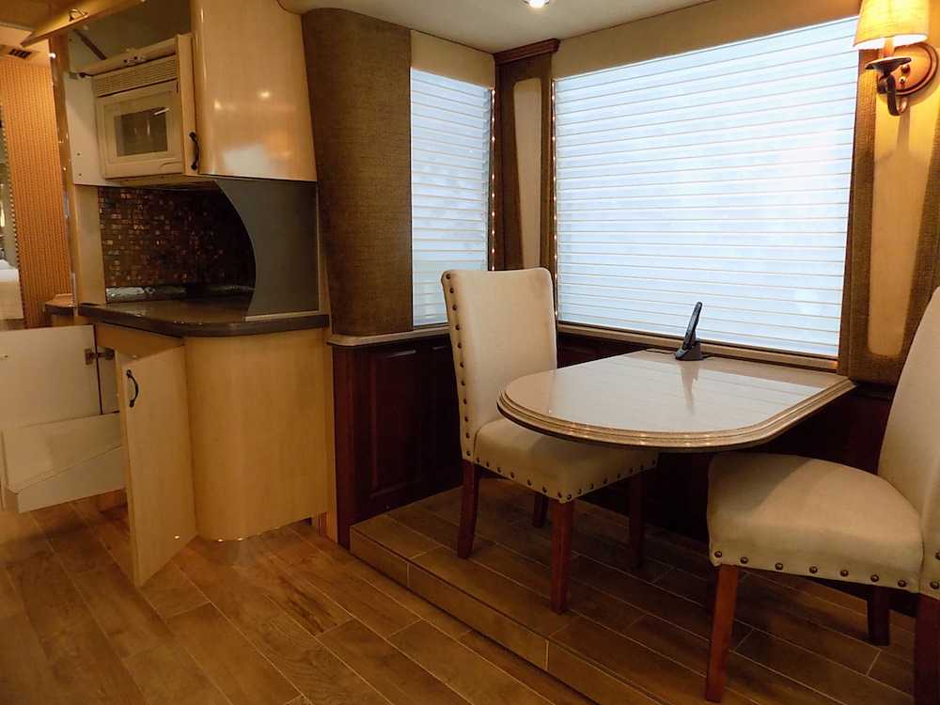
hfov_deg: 73.9
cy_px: 352
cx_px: 470
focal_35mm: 23
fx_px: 625
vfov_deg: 58.9
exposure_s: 1/30
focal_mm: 4
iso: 280
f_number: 3.1
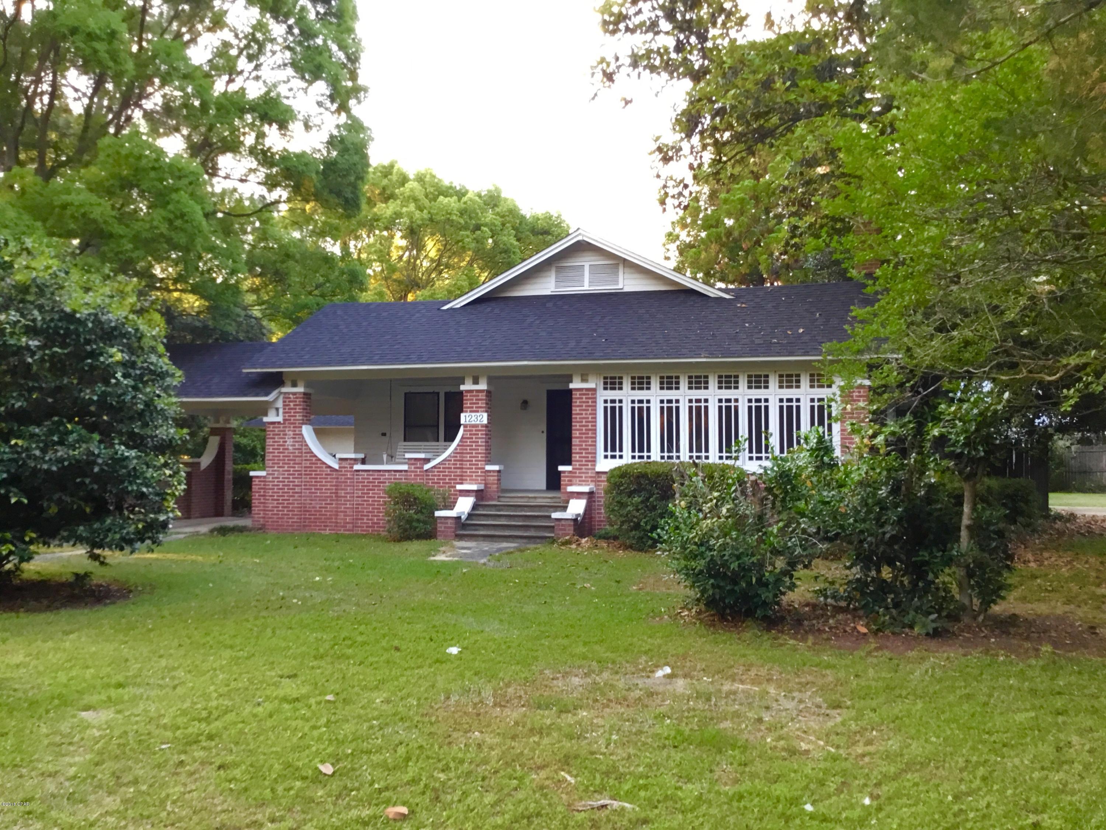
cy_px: 415
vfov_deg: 45.4
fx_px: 990
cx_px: 553
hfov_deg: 58.4
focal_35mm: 31
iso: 50
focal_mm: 3.3
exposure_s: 1/30
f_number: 2.4
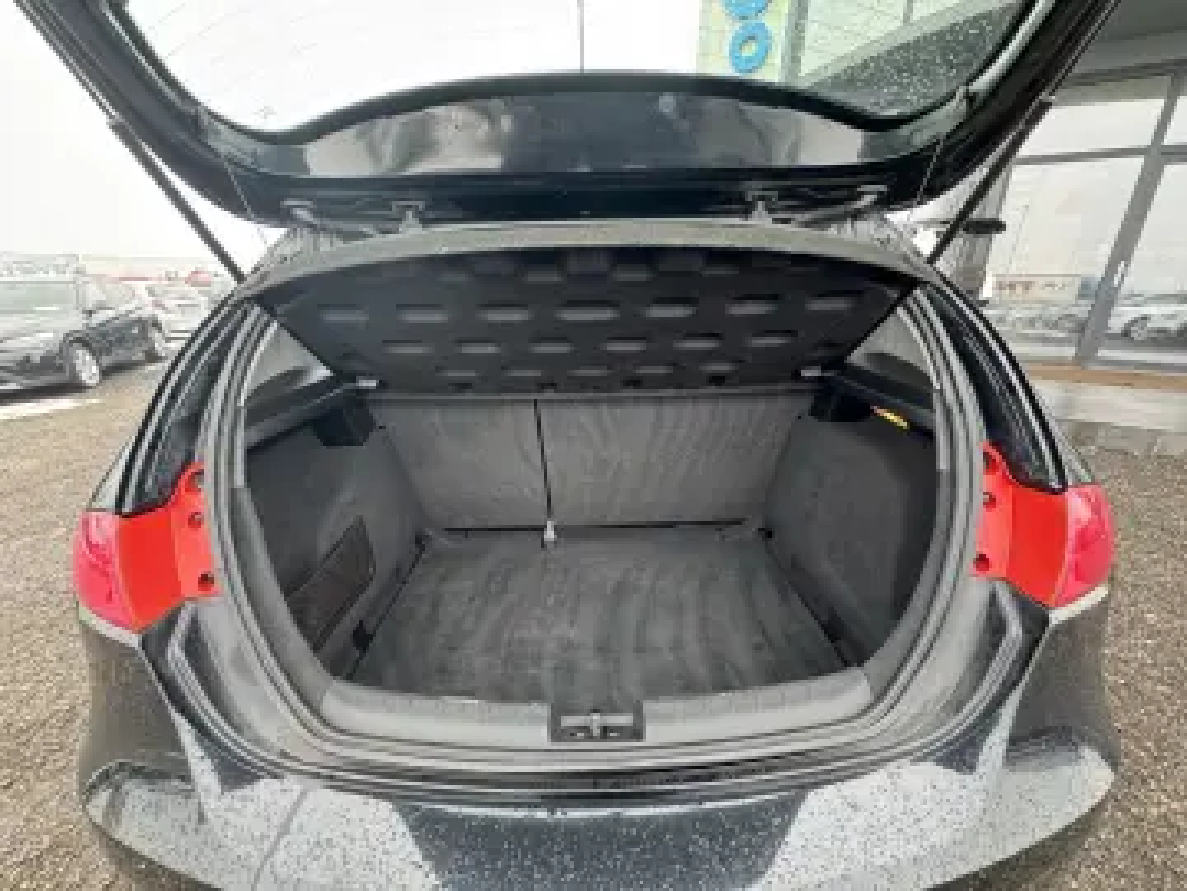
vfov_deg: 85.7
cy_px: 446
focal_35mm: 14
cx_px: 594
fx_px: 480
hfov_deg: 102.1
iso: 400
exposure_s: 1/60
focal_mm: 2.22
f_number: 2.2
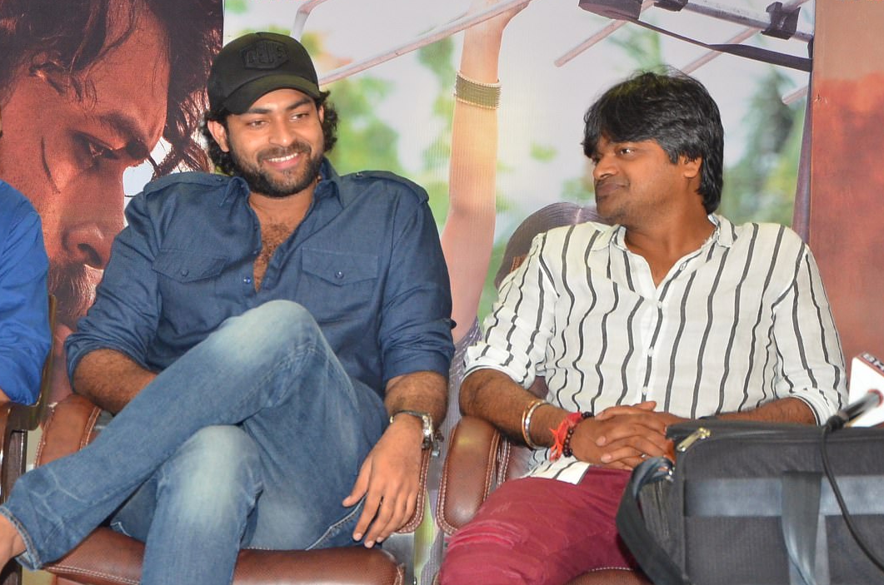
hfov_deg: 15.7
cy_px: 294
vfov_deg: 10.5
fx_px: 3186
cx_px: 263
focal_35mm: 130
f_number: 5.6
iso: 1600
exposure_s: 1/125
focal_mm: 58
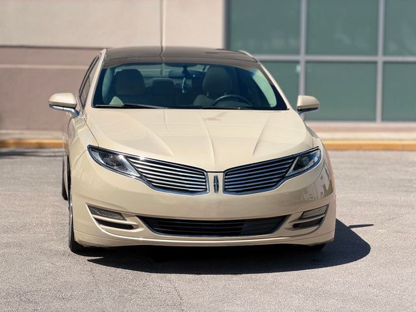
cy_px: 156
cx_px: 208
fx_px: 1202
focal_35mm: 100
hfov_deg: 19.6
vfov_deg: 14.8
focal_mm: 16.89
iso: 20
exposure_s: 1/901
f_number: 2.8
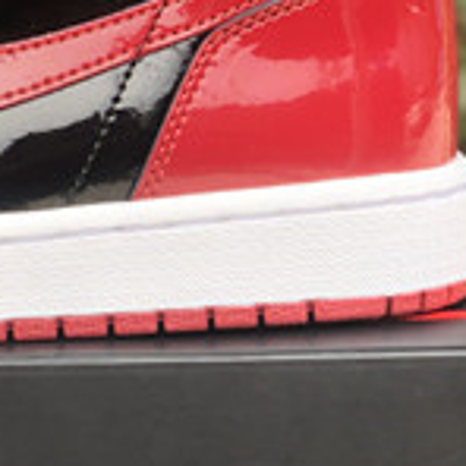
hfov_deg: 7.4
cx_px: -368
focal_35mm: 230
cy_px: 313
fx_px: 3503
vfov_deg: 7.6
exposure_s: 1/164
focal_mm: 6
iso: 16
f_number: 2.4
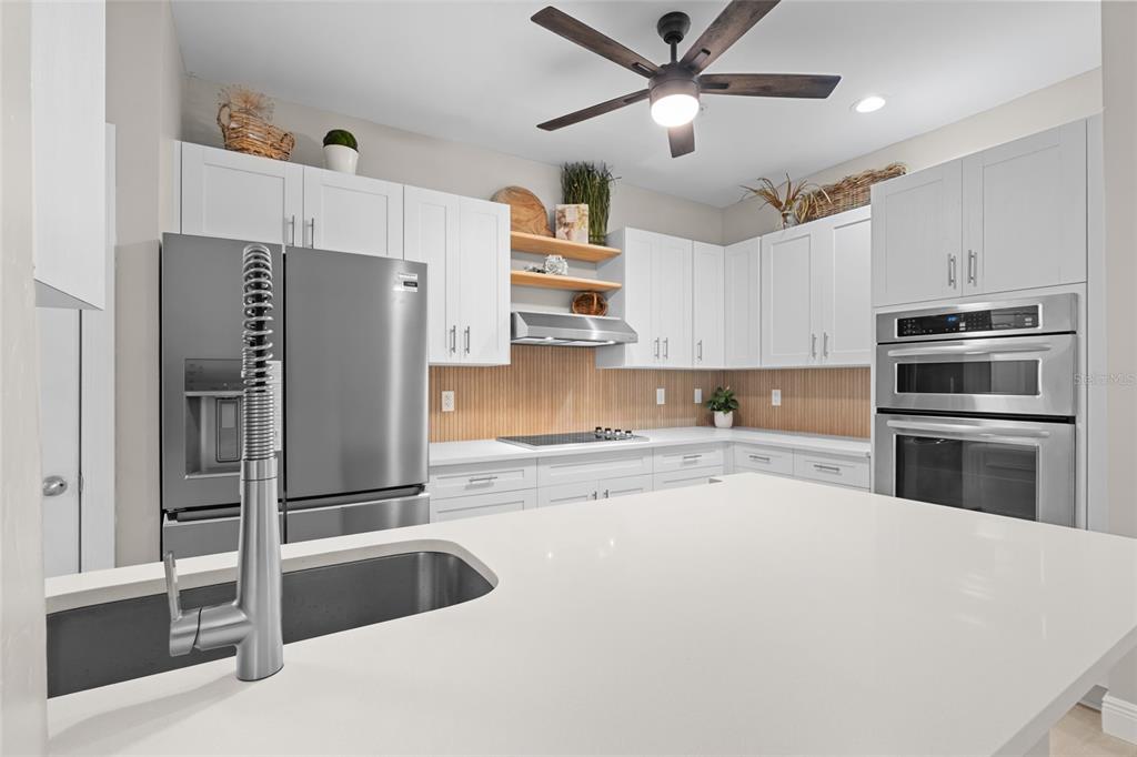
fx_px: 505
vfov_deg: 73.7
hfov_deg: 96.8
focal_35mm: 16
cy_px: 378
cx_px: 568
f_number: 9
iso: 250
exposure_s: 2
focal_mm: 16
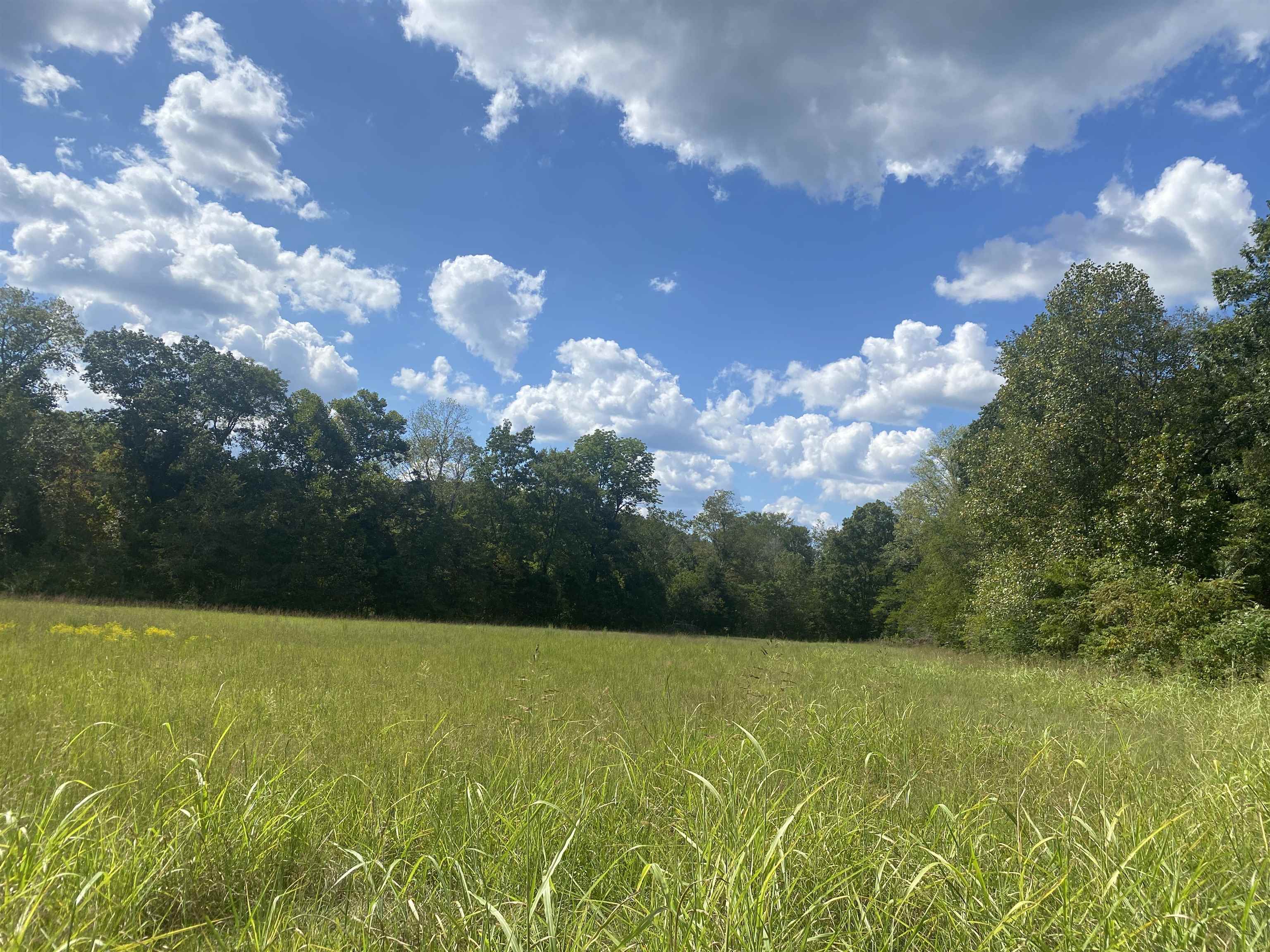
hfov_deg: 67.3
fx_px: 954
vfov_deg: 53.1
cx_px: 635
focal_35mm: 26
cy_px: 476
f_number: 1.8
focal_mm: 4.25
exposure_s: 1/4608
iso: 32
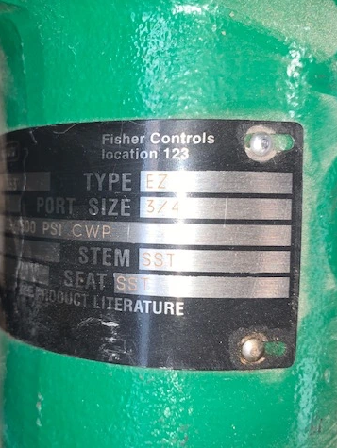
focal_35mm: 35
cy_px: 223
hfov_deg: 40.4
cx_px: 120
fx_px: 454
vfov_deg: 52.6
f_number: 1.8
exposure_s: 1/56
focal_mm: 4.25
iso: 25
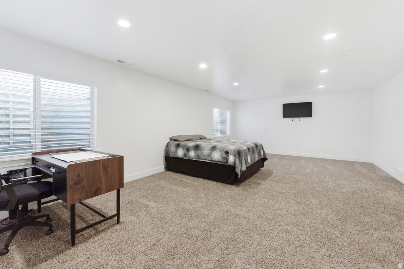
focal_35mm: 14
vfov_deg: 81.2
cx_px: 202
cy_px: 134
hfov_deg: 104.3
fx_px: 157
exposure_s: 1/1000
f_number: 9
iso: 51200
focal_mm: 14
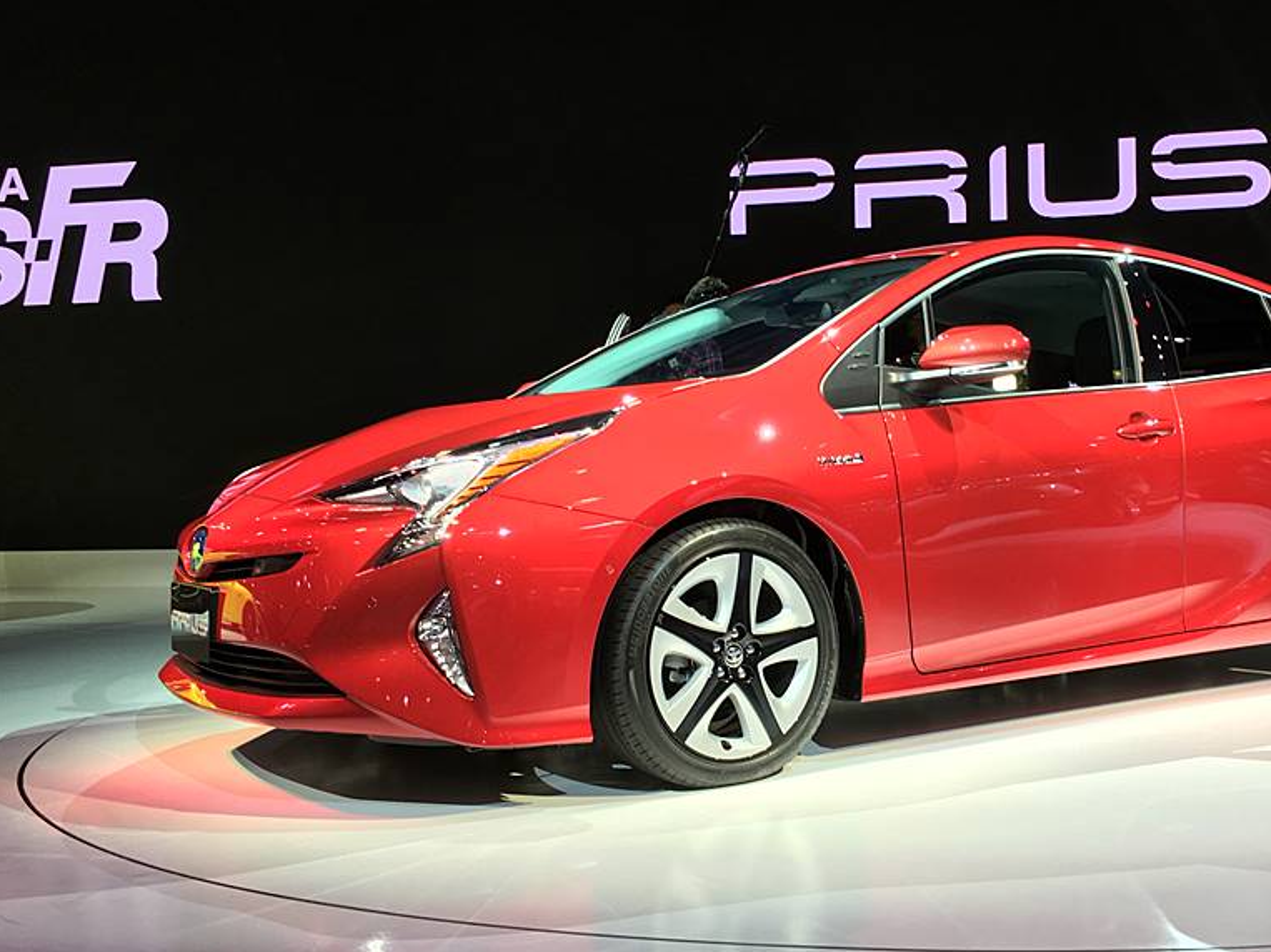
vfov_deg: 37.7
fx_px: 1395
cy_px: 448
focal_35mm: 38
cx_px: 773
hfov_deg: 48.6
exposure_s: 1/40
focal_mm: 4.15
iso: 25
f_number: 2.2
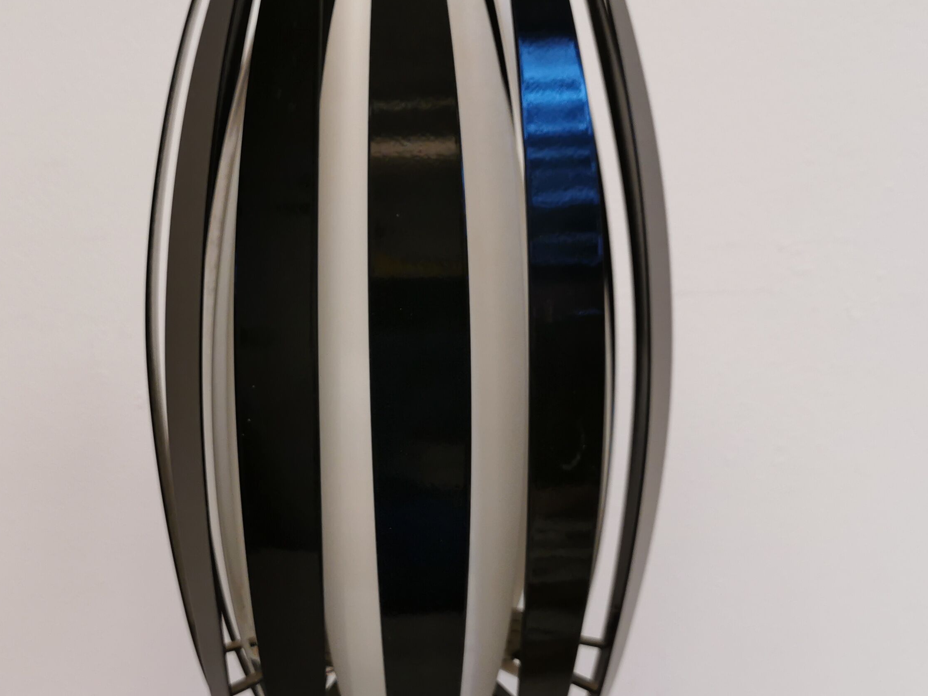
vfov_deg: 32.9
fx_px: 1180
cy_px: 364
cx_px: 306
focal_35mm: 44
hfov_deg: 42.4
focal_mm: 5.56
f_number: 1.6
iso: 100
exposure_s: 1/100
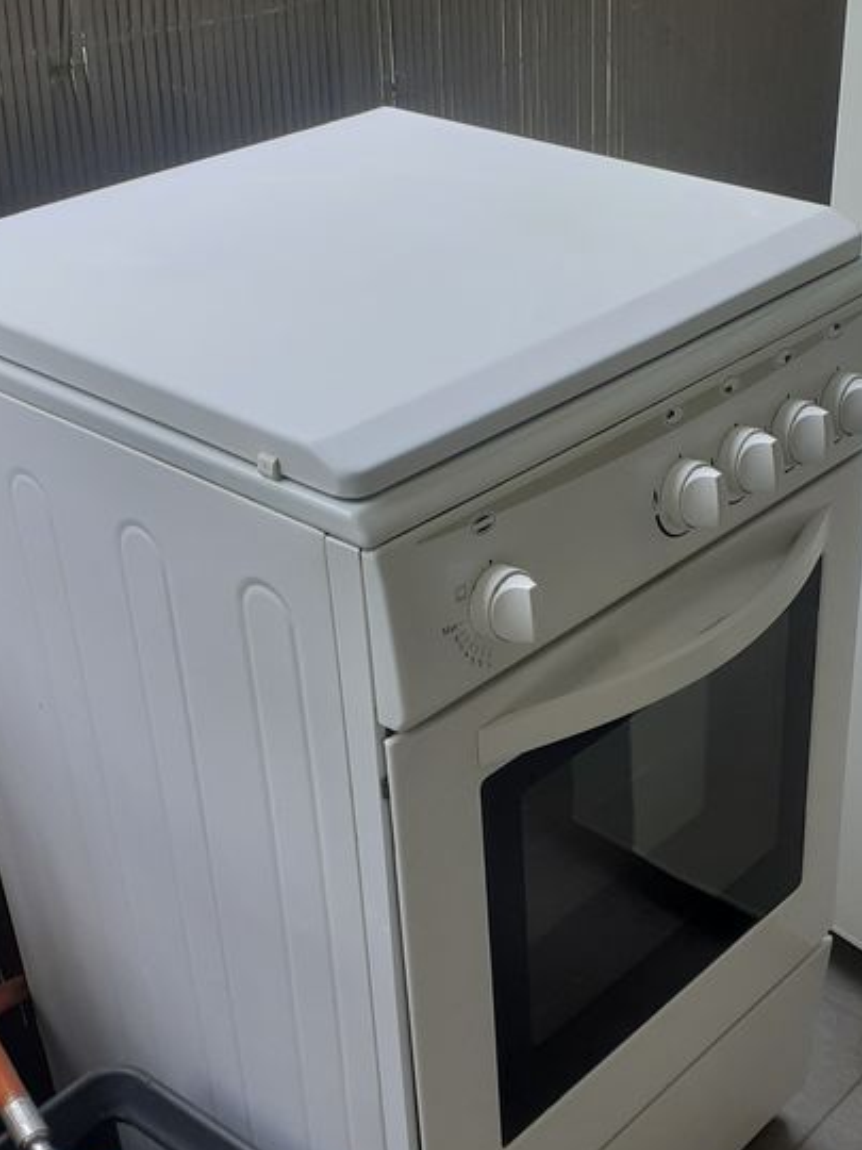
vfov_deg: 38.1
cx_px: 545
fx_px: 1660
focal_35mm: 50
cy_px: 671
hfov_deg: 29.0
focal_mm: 3.6
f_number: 1.9
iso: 40
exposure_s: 1/179
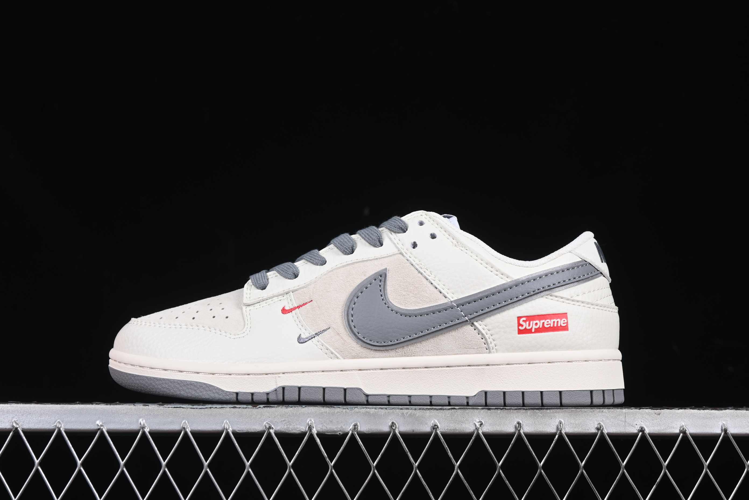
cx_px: 374
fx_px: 1560
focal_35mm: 75
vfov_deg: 18.2
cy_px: 250
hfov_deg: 27.0
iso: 160
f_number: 8
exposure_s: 1/80
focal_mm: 50
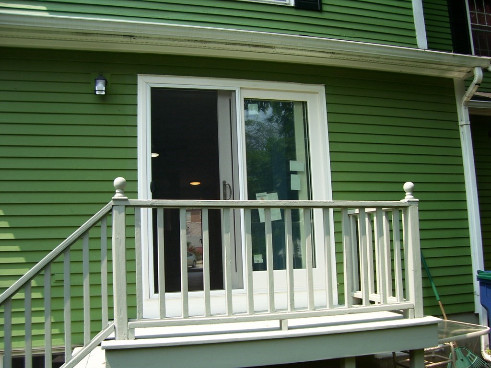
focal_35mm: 34
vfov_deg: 41.8
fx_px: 482
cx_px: 246
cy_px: 184
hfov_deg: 54.0
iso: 80
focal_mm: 5.6
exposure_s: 1/750
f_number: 2.7
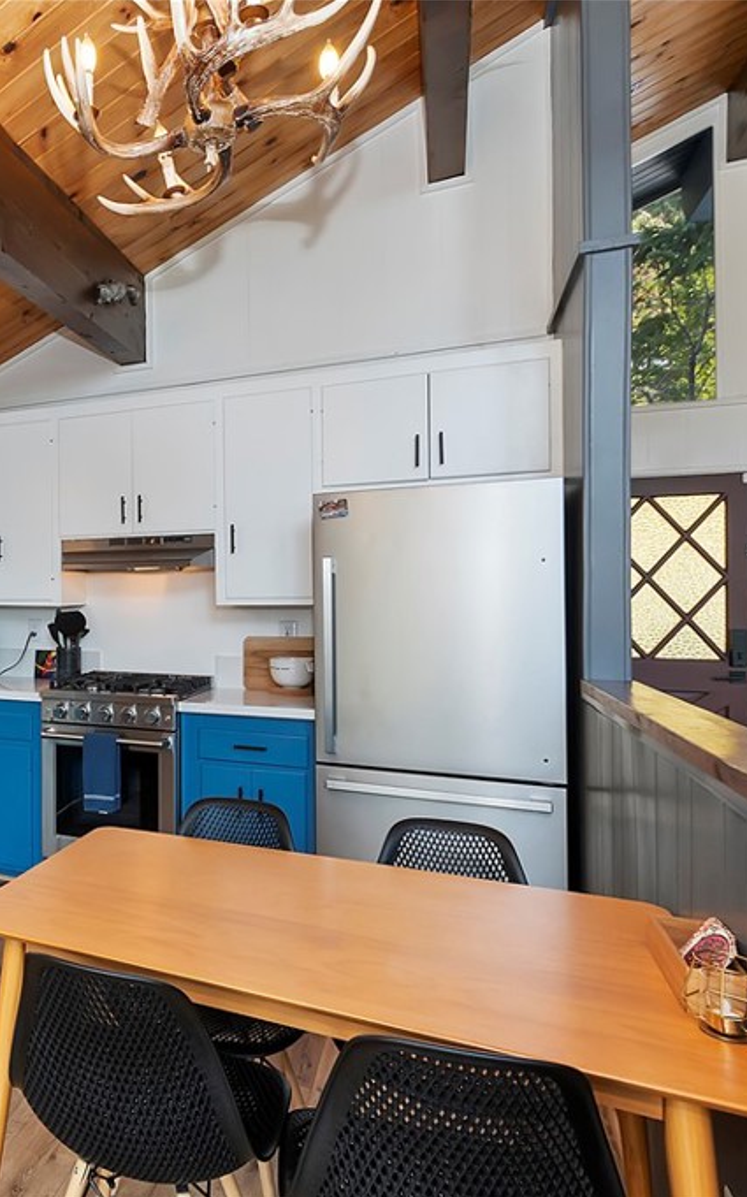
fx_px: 750
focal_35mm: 23
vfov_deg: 77.2
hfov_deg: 45.9
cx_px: 26
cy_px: 598
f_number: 8
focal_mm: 10
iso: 400
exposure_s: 1/30
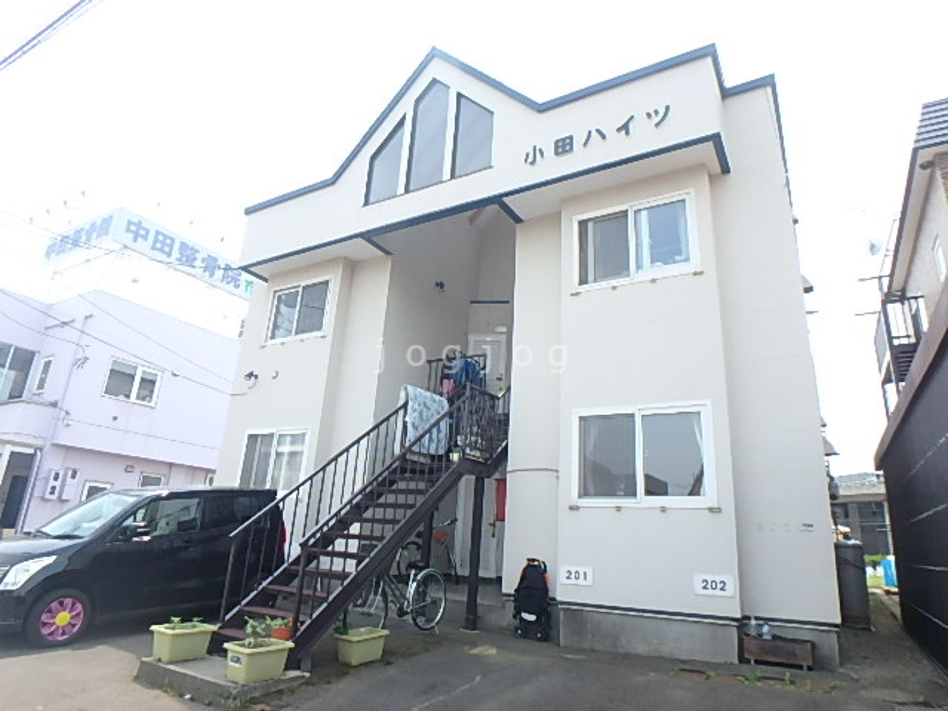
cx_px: 474
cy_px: 356
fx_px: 575
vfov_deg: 63.4
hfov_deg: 79.0
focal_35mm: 21
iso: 125
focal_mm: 3.7
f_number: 3.5
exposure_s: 1/400
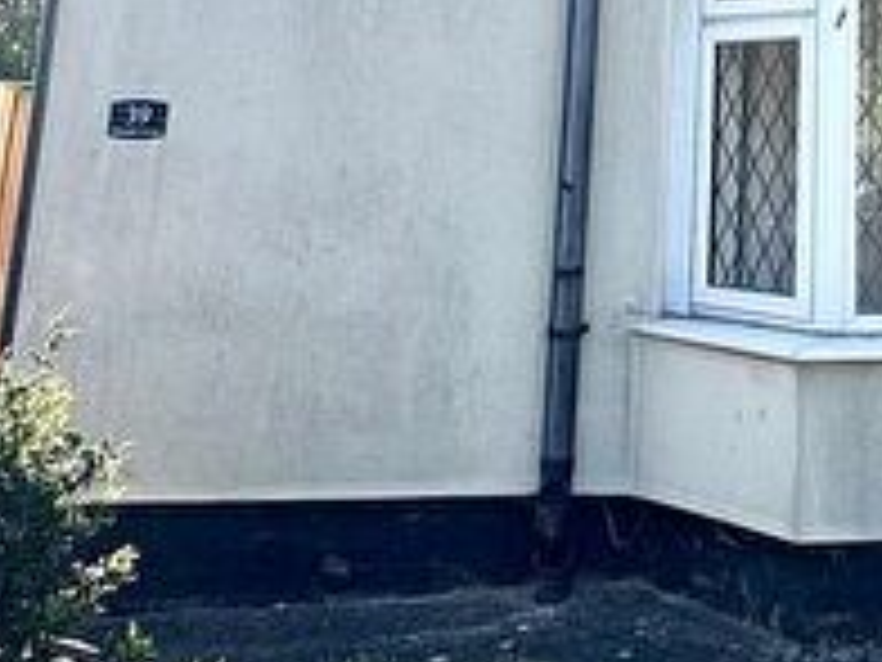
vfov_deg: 25.9
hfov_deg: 34.8
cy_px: -137
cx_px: 878
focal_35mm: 50
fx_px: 1274
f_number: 2.2
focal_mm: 2.22
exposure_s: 1/552
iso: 50
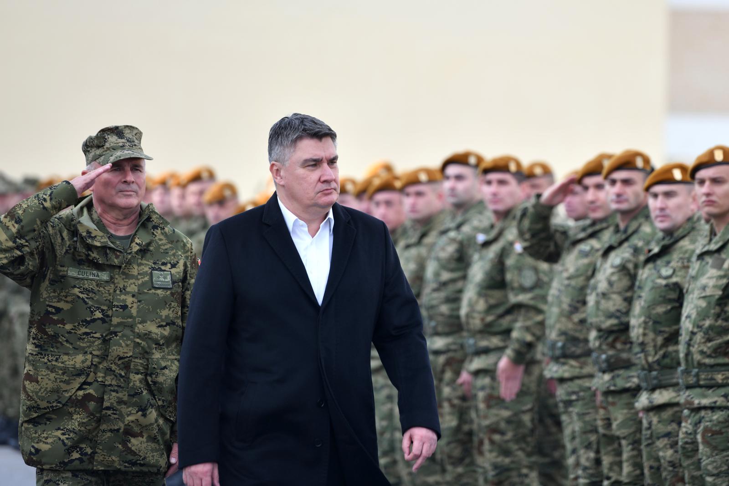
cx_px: 364
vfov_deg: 6.9
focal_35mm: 200
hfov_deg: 10.3
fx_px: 4050
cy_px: 243
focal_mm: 200
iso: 200
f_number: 5
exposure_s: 1/800
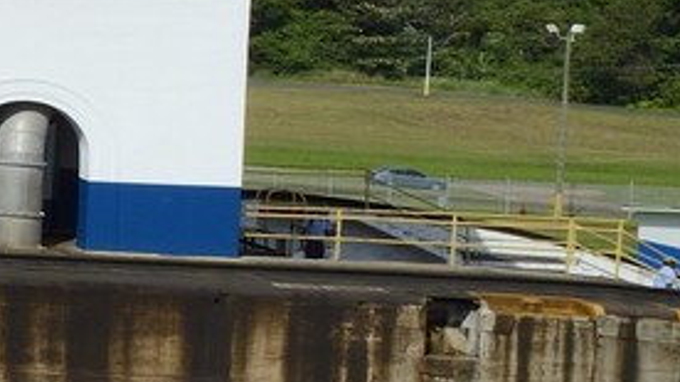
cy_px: 39
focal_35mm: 85
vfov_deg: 14.1
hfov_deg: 12.1
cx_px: -1286
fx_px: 1532
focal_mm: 14
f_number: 16
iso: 200
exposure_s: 1/400
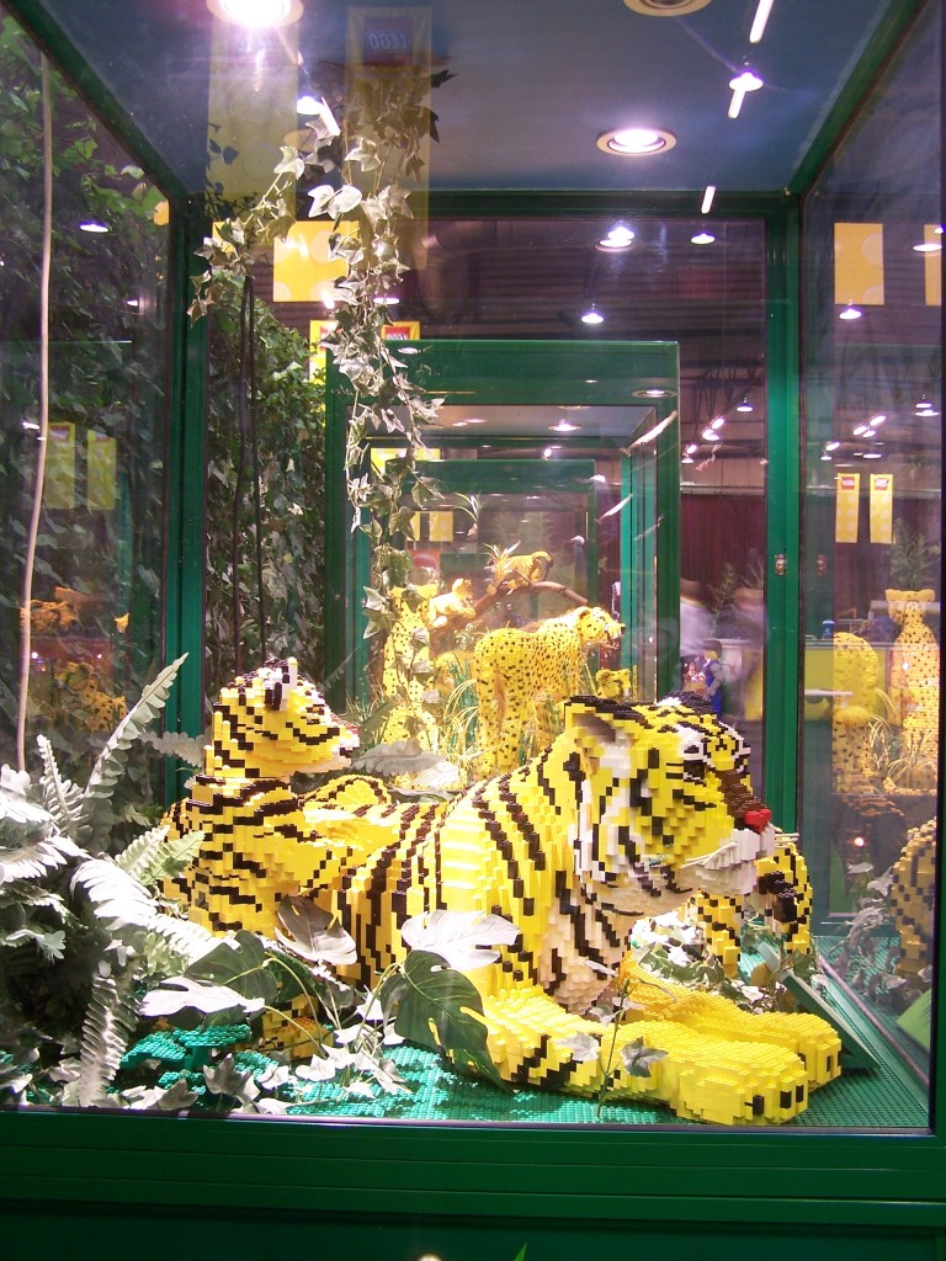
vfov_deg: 49.0
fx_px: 1385
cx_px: 473
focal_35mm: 38
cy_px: 630
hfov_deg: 37.7
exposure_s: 1/3
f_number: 2.8
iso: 80
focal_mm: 6.3
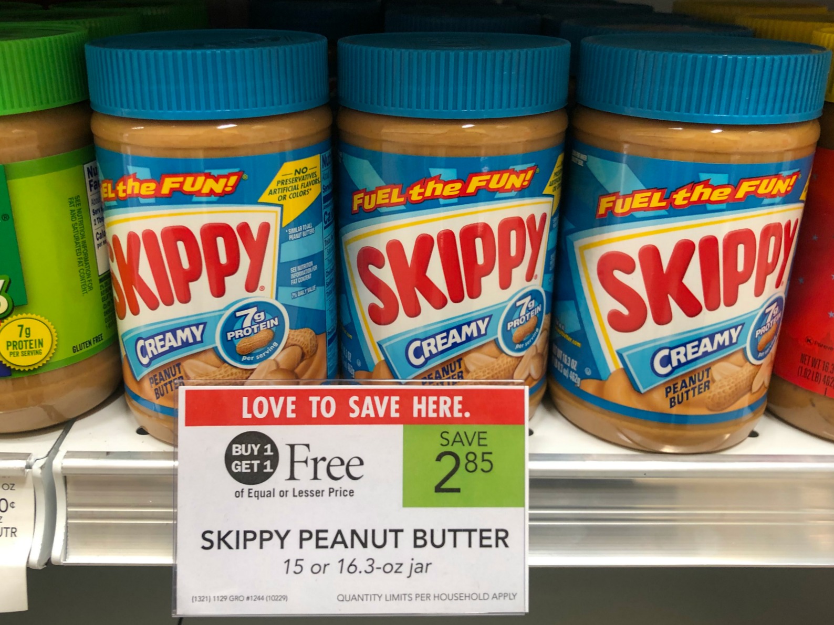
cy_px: 312
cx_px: 417
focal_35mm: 28
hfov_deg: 63.4
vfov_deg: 49.7
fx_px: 675
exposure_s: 1/20
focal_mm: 4
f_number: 1.8
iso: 40
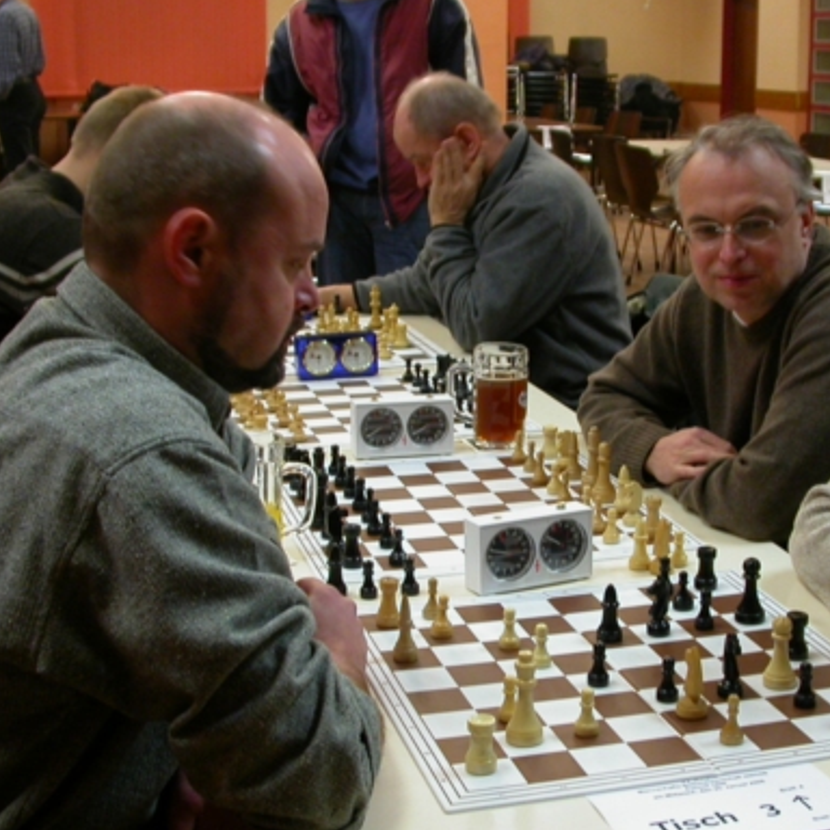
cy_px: 458
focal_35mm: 56
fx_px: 1519
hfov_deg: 30.4
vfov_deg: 30.5
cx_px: 523
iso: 100
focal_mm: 7.85
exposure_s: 1/14.2
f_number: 2.6
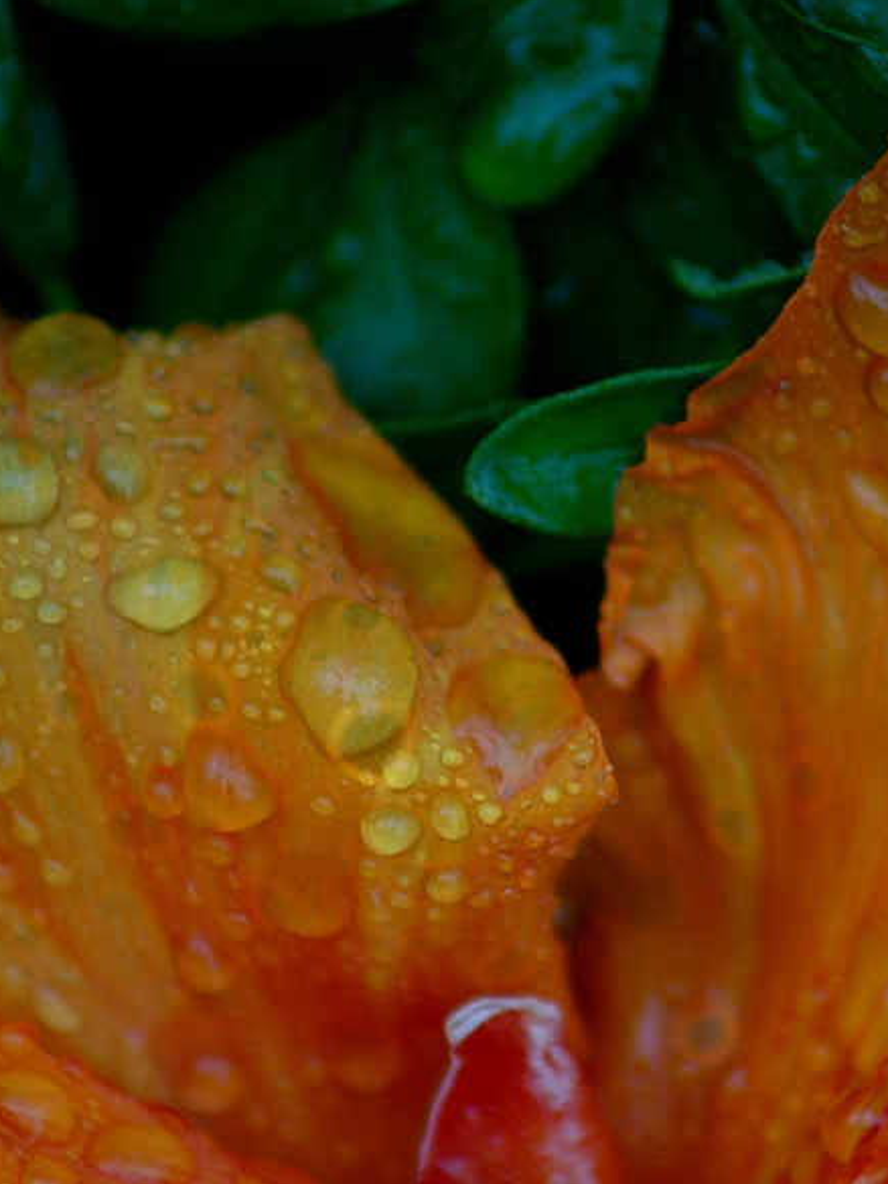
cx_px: 602
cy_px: 593
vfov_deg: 3.7
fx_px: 18162
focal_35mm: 531
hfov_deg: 2.8
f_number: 4
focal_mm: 210
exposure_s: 1/80
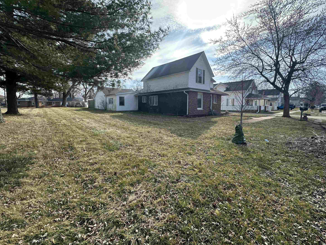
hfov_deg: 98.1
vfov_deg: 81.7
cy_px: 115
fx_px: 141
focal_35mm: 15
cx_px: 158
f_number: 2.2
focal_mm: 2.22
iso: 40
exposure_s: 1/903
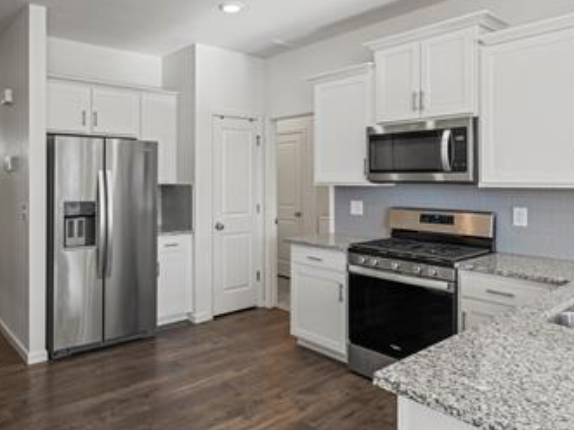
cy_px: 177
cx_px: 224
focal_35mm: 26
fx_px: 431
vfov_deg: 52.7
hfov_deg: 66.5
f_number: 10
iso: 800
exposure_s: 1/5
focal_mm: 14
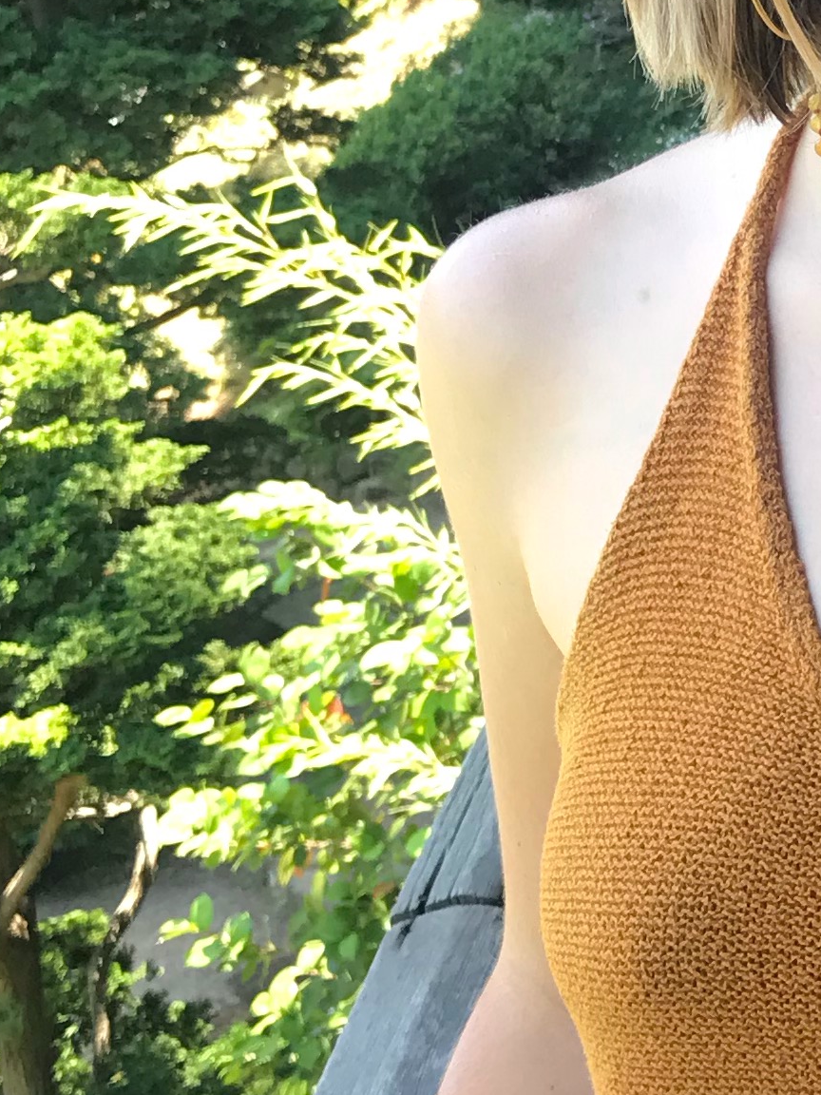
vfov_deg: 19.9
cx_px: 1165
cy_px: 307
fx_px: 3099
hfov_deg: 14.3
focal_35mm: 98
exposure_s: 1/120
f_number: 1.8
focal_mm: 3.99
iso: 32
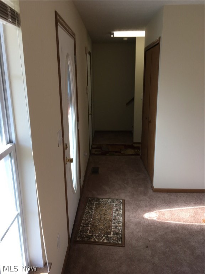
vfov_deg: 61.7
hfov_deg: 48.2
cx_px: 102
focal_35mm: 29
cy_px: 137
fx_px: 229
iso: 32
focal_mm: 4.15
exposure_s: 1/120
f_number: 2.2
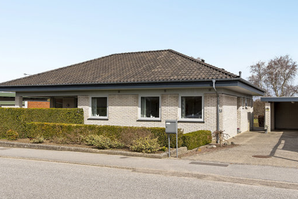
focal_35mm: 35
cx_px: 162
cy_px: 95
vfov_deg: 37.9
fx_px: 290
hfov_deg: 54.4
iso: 200
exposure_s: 1/500
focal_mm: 20
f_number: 8
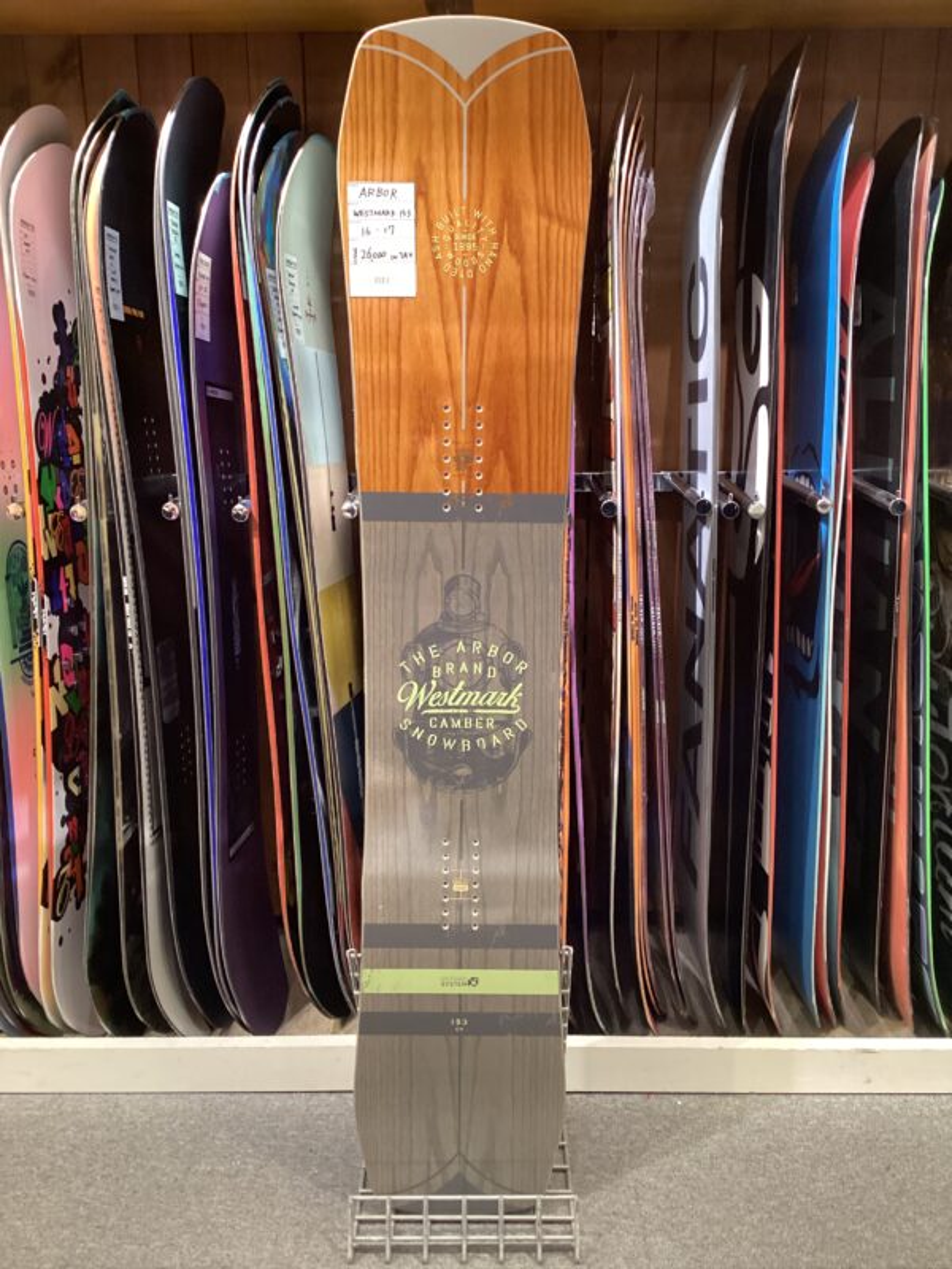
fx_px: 1137
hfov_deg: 45.4
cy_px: 634
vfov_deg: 58.4
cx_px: 476
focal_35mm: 31
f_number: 2.4
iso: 320
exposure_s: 1/33
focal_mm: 3.3
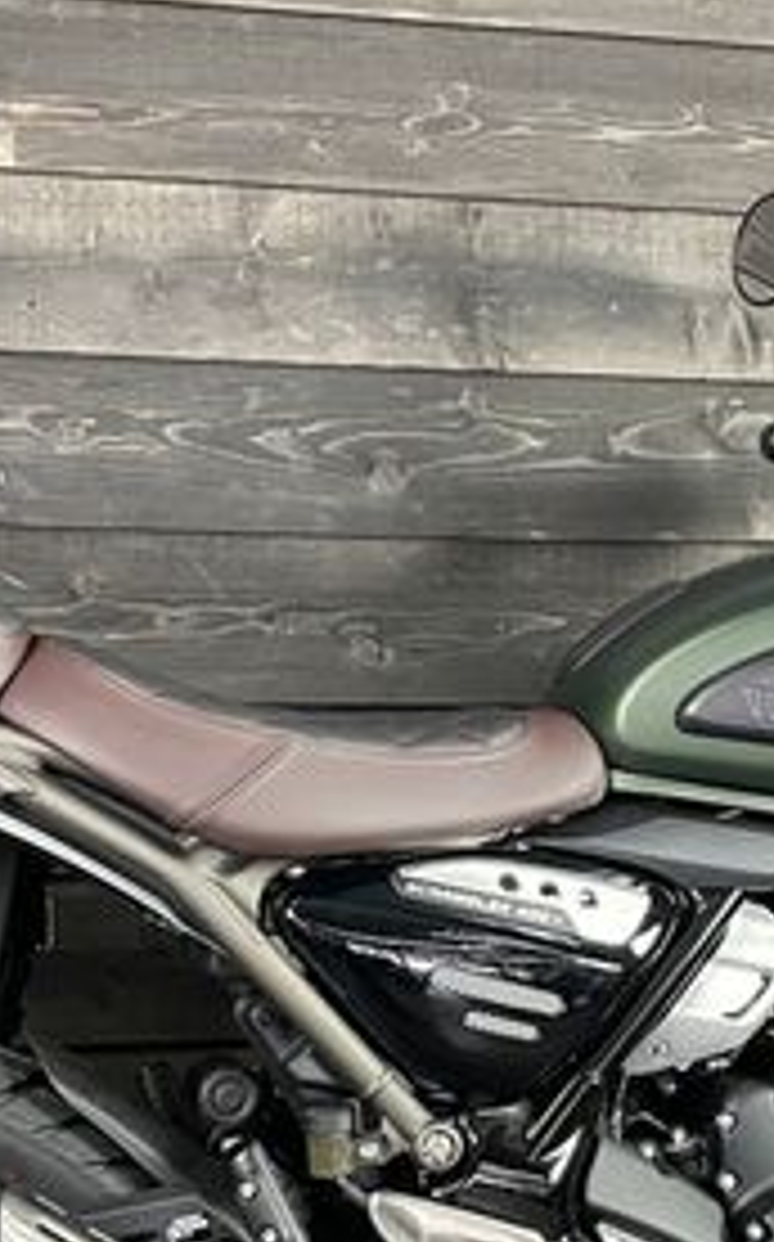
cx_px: 459
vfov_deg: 31.5
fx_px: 2165
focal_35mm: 64
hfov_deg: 20.3
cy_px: 922
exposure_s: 1/33
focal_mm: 4.2
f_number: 1.6
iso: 500
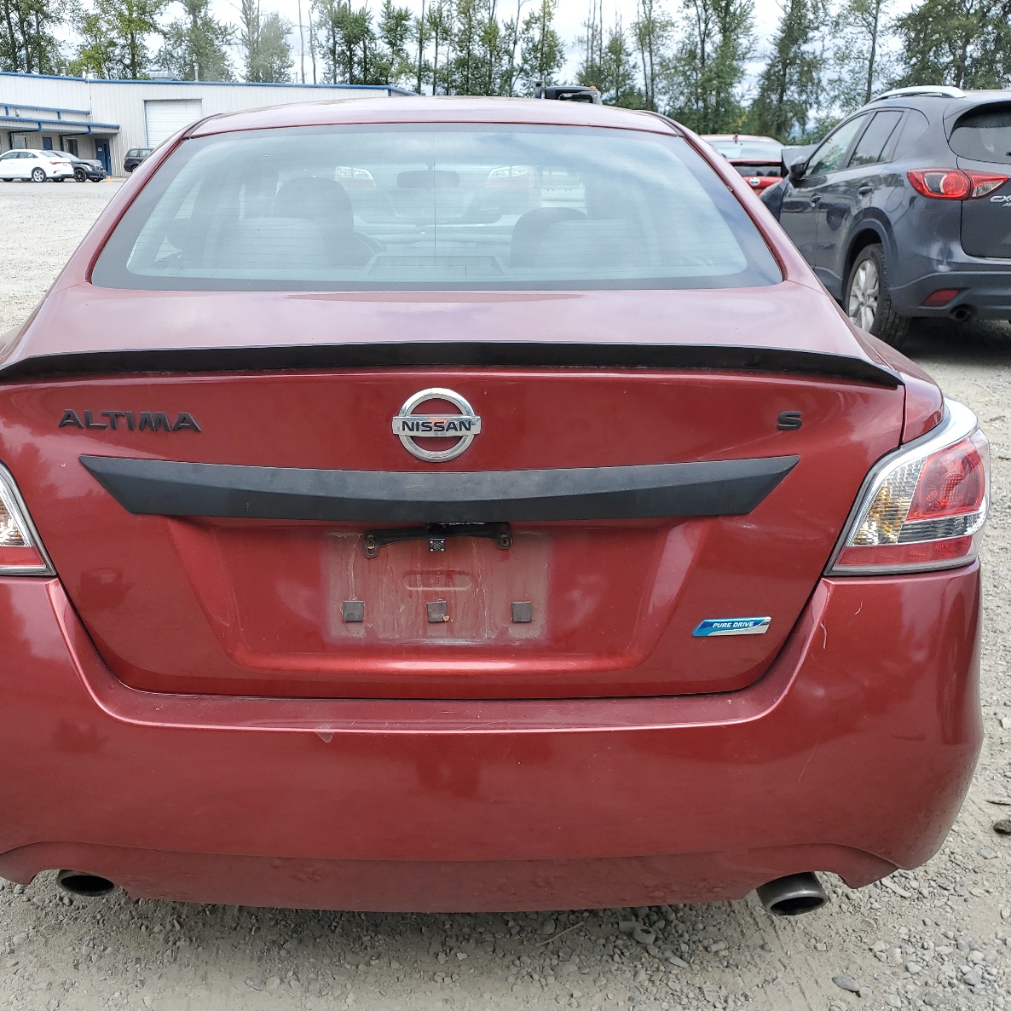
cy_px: 511
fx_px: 1024
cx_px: 437
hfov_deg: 52.4
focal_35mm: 31
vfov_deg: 52.5
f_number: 1.5
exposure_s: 1/1250
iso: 50
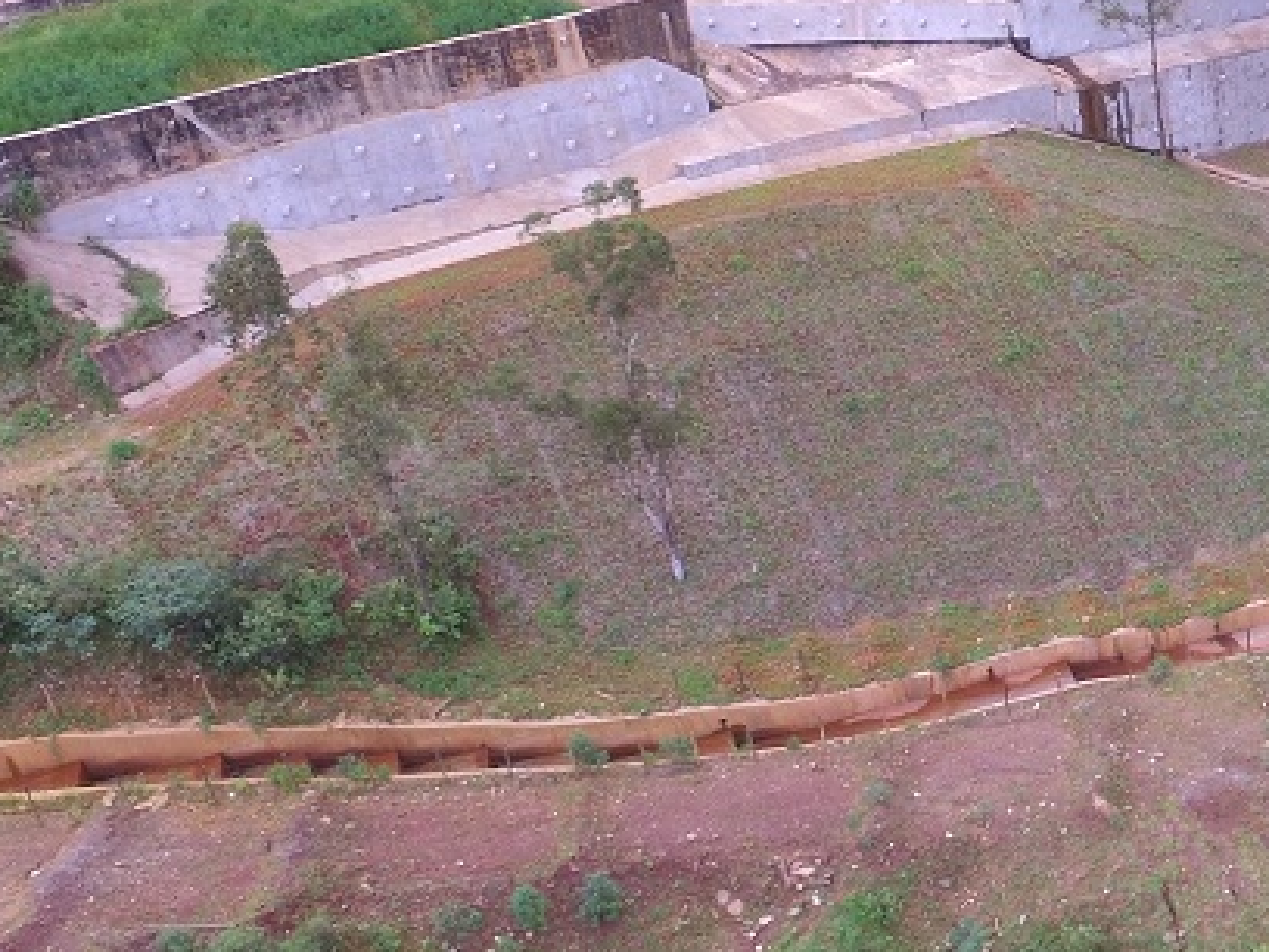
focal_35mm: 49
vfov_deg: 29.2
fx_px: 1796
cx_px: 1453
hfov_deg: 33.1
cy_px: 233
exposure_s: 1/185
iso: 100
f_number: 2.8
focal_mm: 3.61
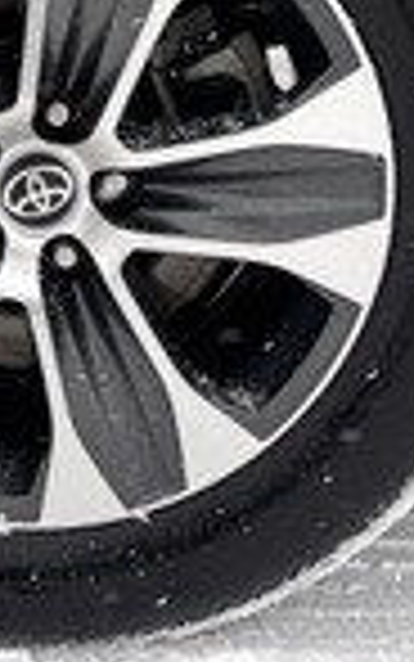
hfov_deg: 16.3
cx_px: 22
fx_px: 1425
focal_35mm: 79
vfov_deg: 25.3
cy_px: 61
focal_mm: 5.96
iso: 40
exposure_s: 1/121
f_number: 1.6
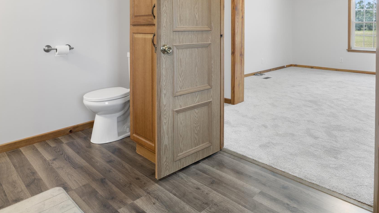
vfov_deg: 42.1
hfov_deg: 72.5
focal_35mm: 26
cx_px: 216
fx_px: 257
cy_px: 28
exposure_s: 1/1.25
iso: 200
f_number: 9
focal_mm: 10.9
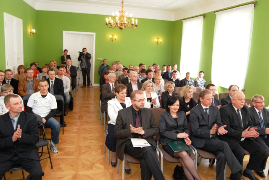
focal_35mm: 27
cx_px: 134
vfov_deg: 48.0
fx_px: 202
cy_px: 90
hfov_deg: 67.3
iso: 800
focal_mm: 18
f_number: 7.1
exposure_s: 1/60
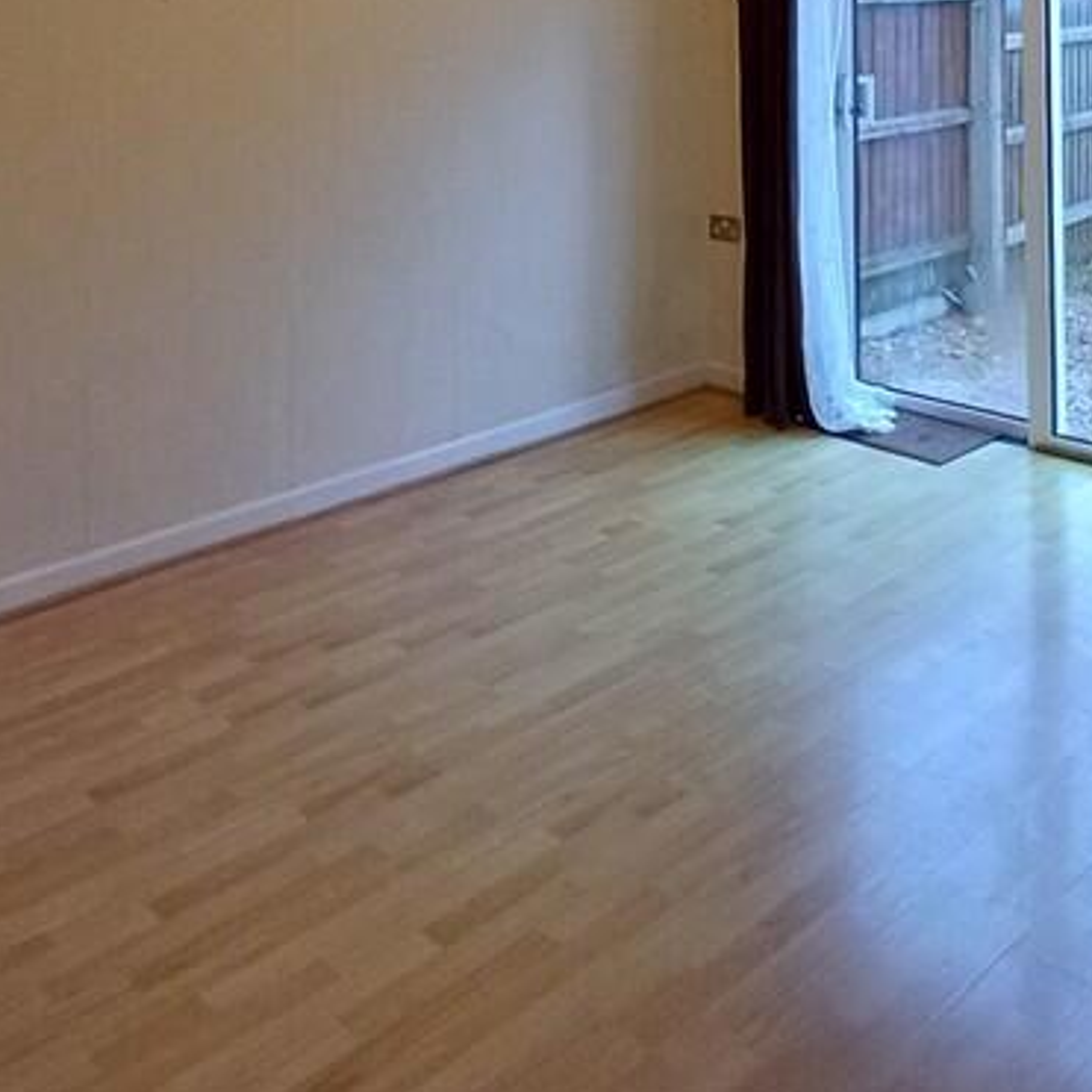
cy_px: -21
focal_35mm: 39
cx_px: 683
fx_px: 1392
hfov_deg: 42.5
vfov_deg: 37.8
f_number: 2.2
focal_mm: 1.64
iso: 200
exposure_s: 1/50
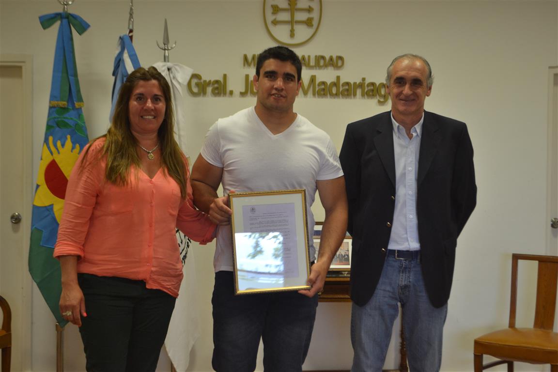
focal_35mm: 60
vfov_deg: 22.6
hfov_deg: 33.4
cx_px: 279
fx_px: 930
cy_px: 186
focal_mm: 40
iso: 640
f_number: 5.3
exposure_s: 1/60
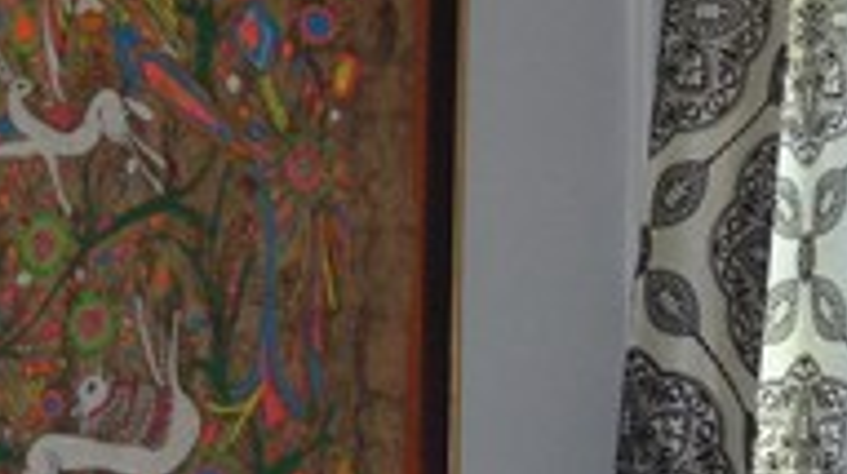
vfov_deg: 3.9
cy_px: 882
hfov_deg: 7.1
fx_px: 6821
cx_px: 929
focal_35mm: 304
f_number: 5
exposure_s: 1/60
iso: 800
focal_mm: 34
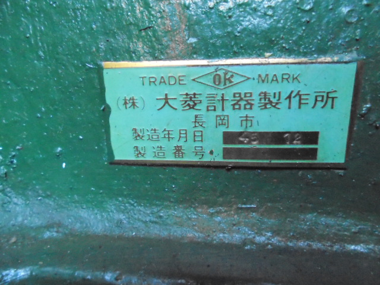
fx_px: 285
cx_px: 190
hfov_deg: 67.3
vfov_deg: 53.1
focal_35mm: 26
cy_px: 142
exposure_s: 1/40
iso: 1600
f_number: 3.5
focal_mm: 4.6
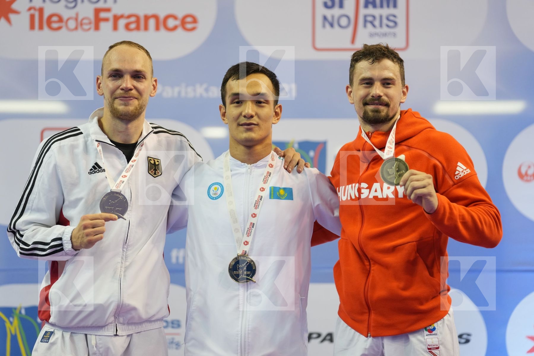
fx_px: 2136
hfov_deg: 14.3
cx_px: 267
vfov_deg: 9.5
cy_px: 178
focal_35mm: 144
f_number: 2.8
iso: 1000
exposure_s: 1/250
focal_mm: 144
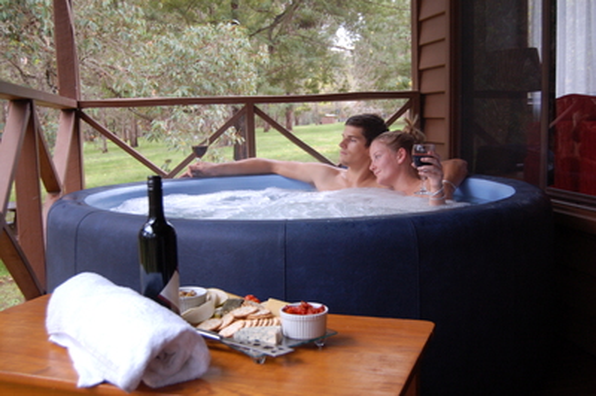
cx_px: 298
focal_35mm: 39
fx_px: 645
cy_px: 198
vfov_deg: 34.2
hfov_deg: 49.6
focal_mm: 26
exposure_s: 1/30
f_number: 4.2
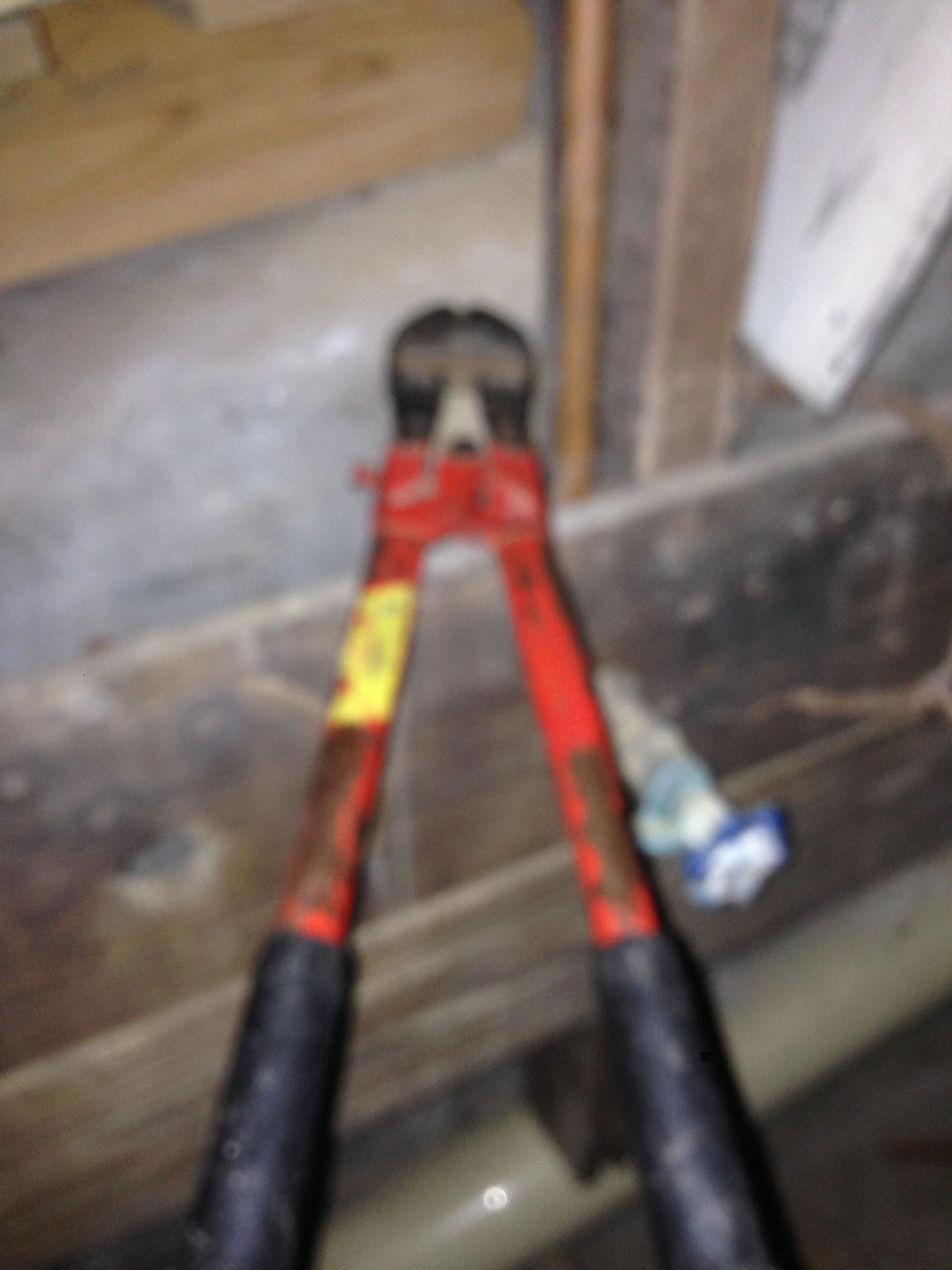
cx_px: 476
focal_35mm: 33
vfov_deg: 55.4
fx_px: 1210
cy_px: 635
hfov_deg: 42.9
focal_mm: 4.12
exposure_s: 1/16
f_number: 2.4
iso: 125
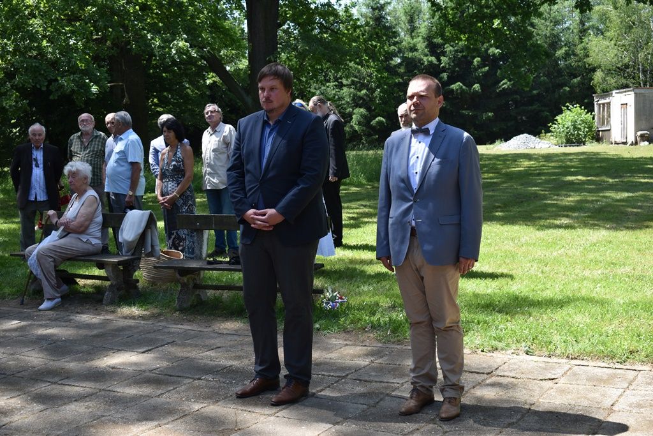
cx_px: 326
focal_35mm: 51
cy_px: 218
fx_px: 925
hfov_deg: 38.9
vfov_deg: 26.5
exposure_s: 1/160
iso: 100
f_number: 6.3
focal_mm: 34
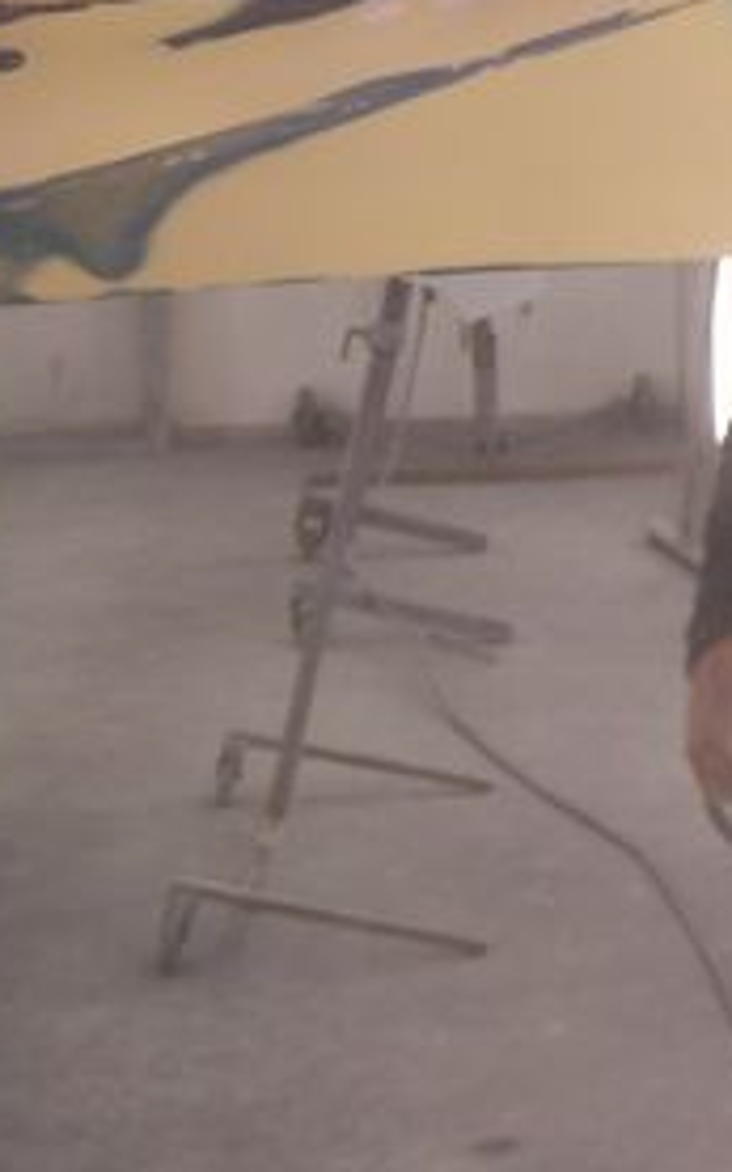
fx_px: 2970
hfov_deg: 13.4
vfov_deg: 21.9
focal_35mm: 93
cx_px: 1028
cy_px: 165
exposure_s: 1/30
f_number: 2.8
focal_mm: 6.3
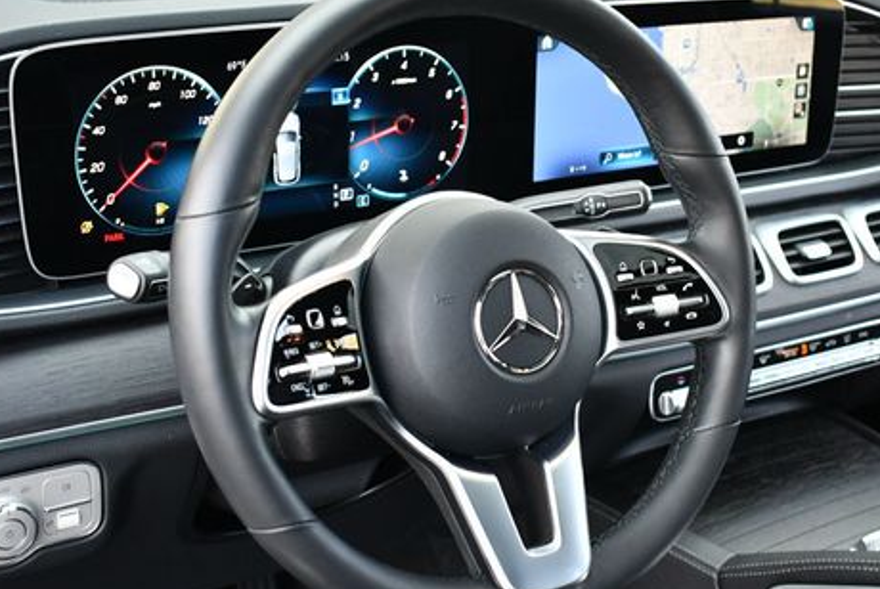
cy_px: 317
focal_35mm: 64
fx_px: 1566
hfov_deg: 31.3
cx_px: 528
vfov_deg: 21.3
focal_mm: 23
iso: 800
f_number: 3.8
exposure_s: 1/200
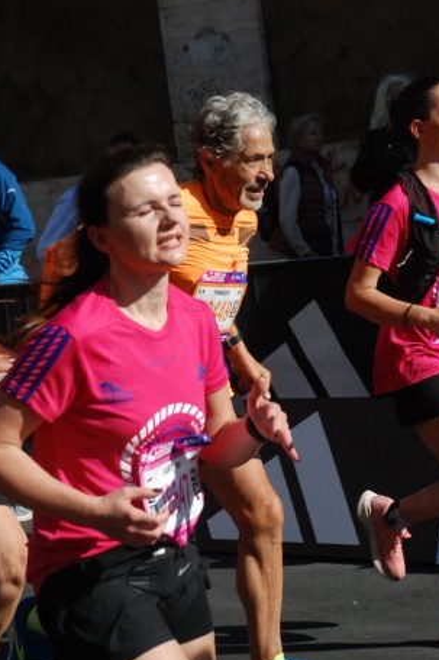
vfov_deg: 16.7
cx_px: 240
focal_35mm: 123
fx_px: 2251
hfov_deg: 11.1
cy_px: 315
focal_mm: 62
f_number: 8
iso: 1000
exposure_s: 1/2000
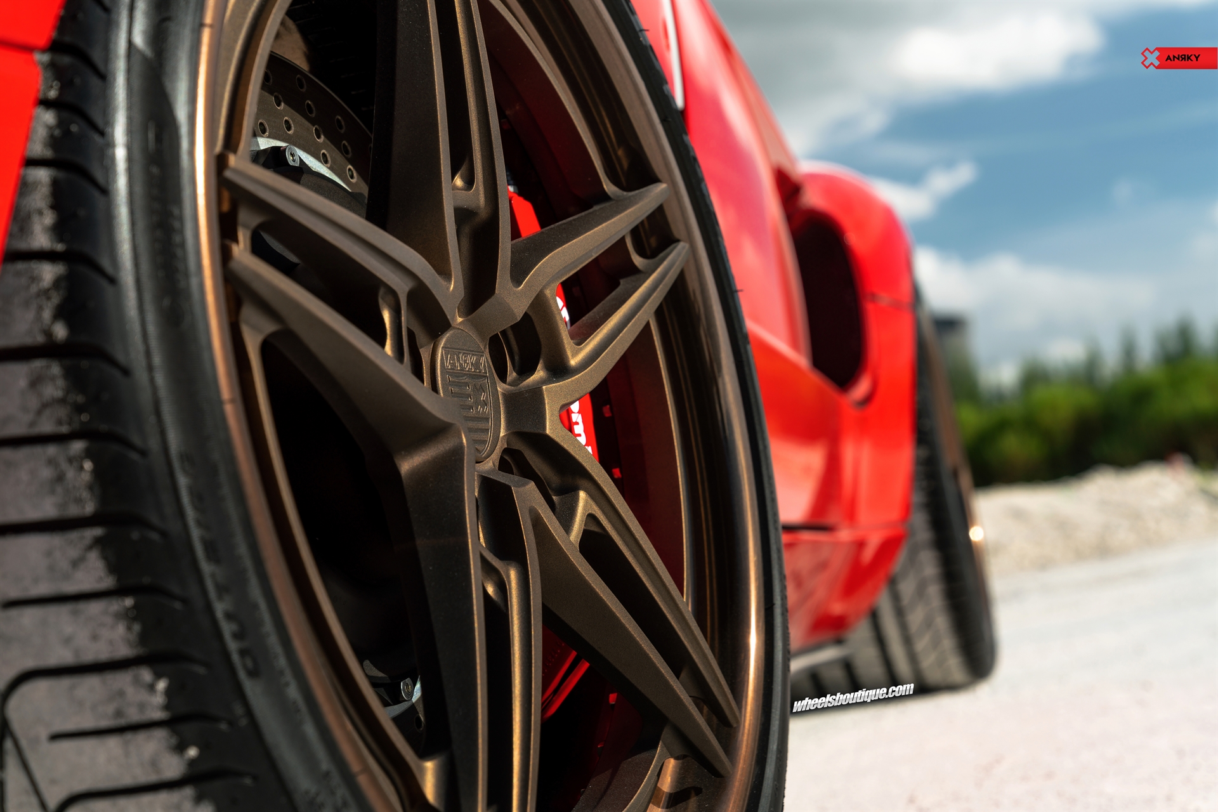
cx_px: 609
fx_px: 2199
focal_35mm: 65
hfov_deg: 31.0
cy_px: 406
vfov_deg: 20.9
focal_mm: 65
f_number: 6.3
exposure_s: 1/125
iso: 100
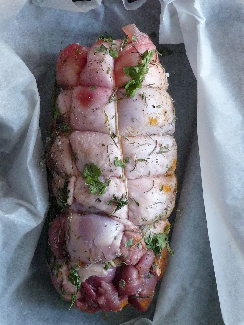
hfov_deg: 22.9
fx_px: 601
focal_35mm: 64
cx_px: 122
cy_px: 162
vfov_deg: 30.3
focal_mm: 6.4
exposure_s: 1/30
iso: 250
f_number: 2.9
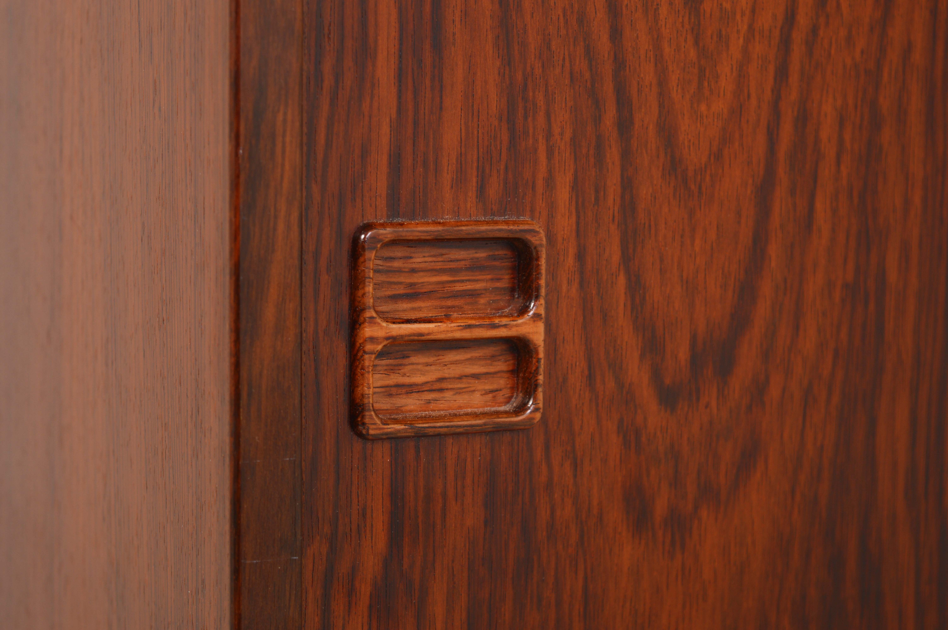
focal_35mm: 75
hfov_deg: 27.0
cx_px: 474
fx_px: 1973
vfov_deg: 18.1
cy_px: 315
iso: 100
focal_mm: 50
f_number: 5.6
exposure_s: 1/125
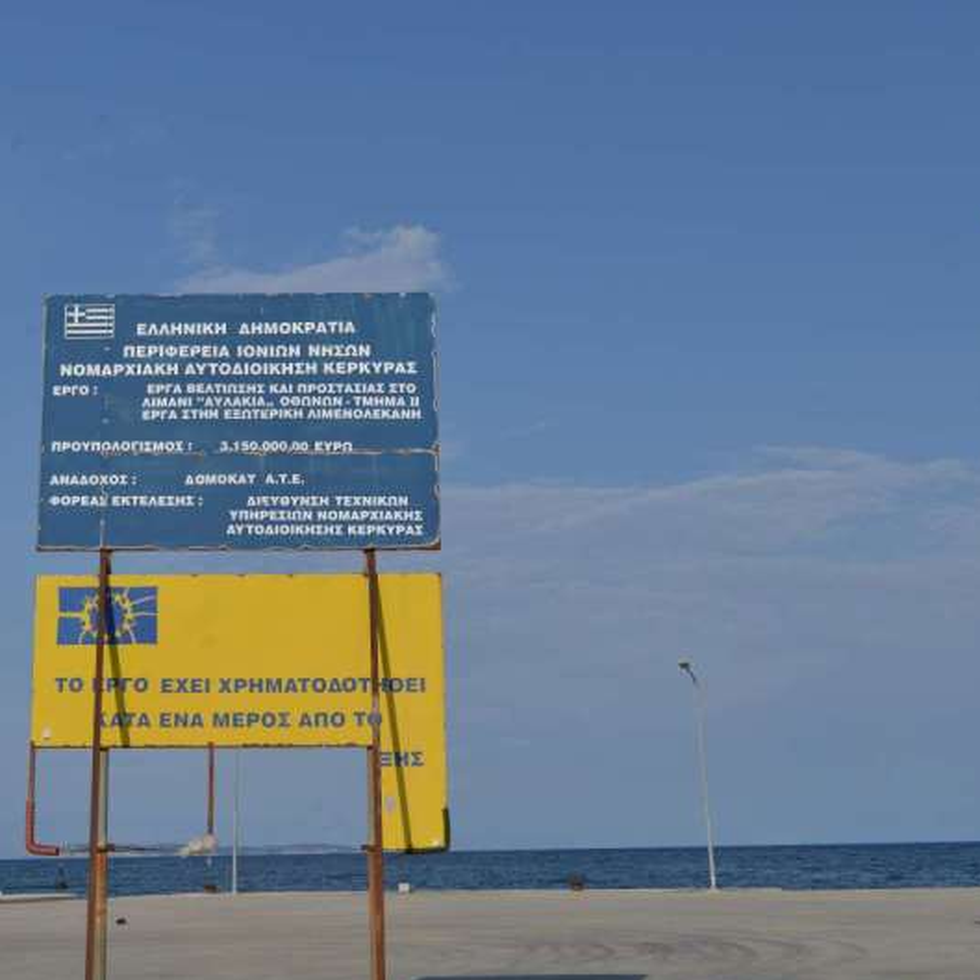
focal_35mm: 54
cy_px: 491
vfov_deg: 31.6
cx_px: 293
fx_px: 1730
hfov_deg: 31.3
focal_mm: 42
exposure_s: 1/250
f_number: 8
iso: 125
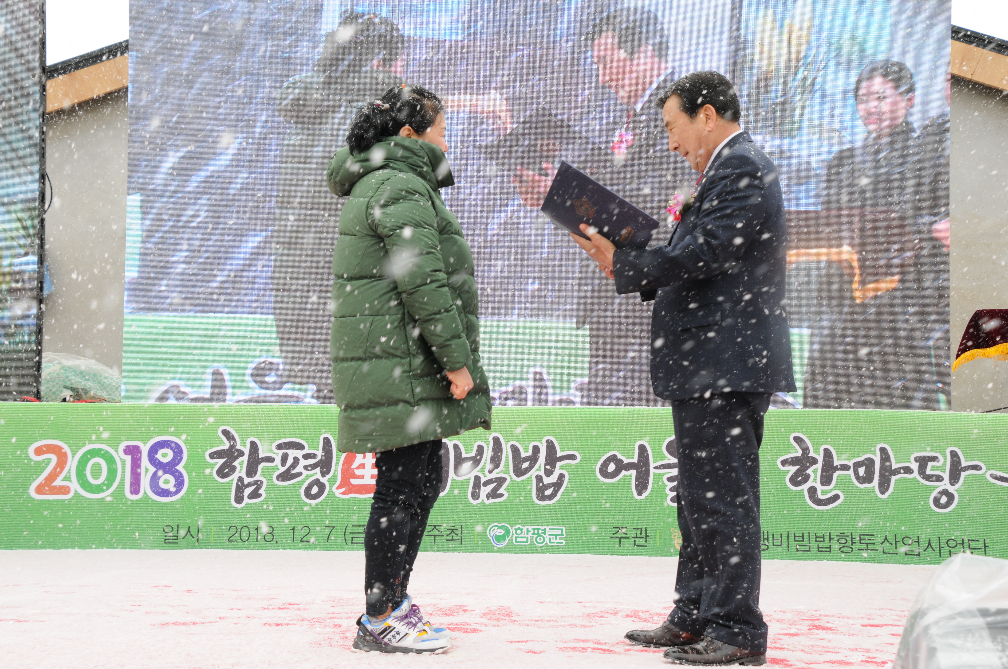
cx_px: 504
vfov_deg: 28.0
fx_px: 1342
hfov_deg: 41.2
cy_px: 334
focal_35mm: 48
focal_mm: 32
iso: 400
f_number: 7.1
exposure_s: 1/200
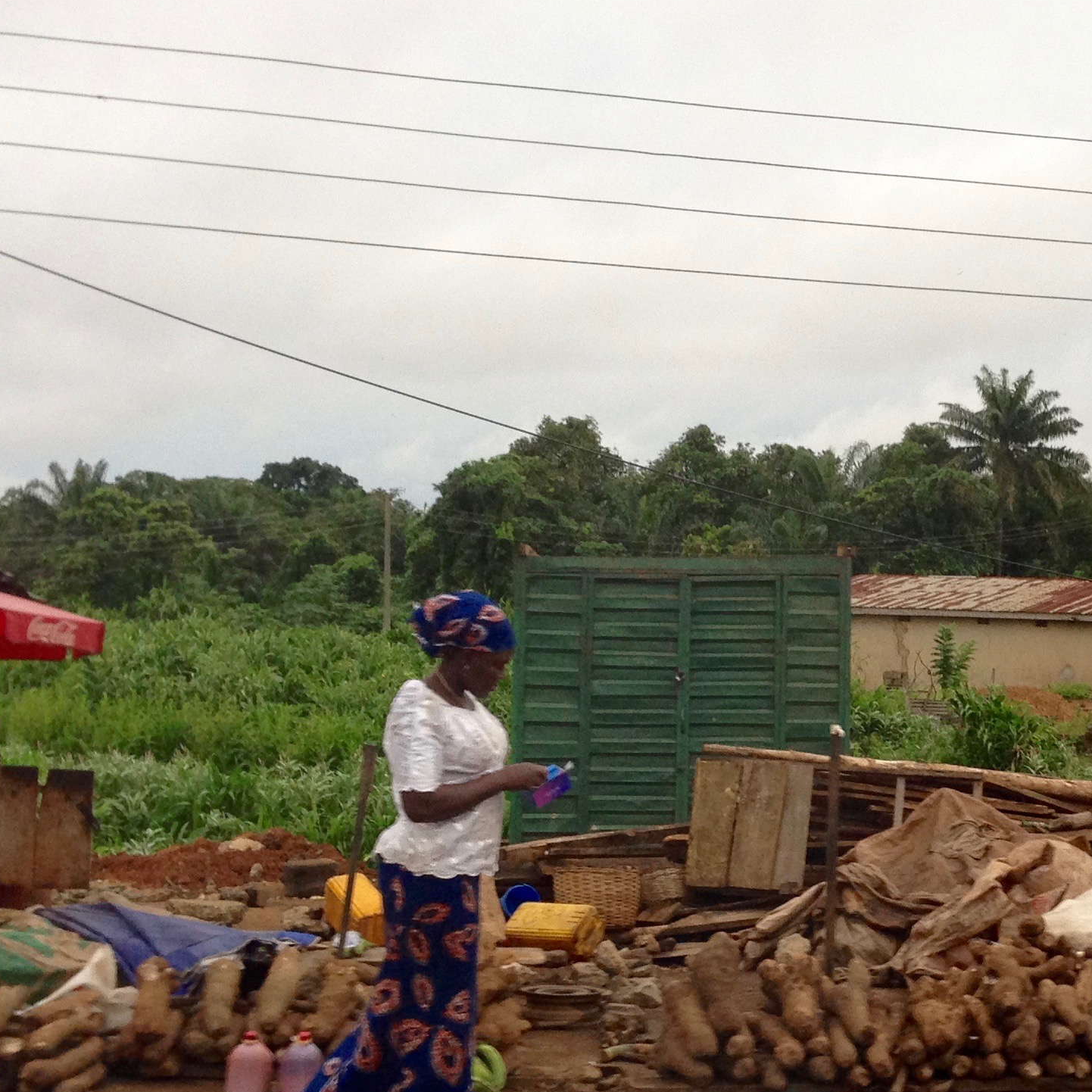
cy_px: 661
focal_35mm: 66
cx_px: 1024
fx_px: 2356
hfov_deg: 25.1
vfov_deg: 26.0
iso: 80
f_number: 2.4
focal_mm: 4.12
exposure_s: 1/120
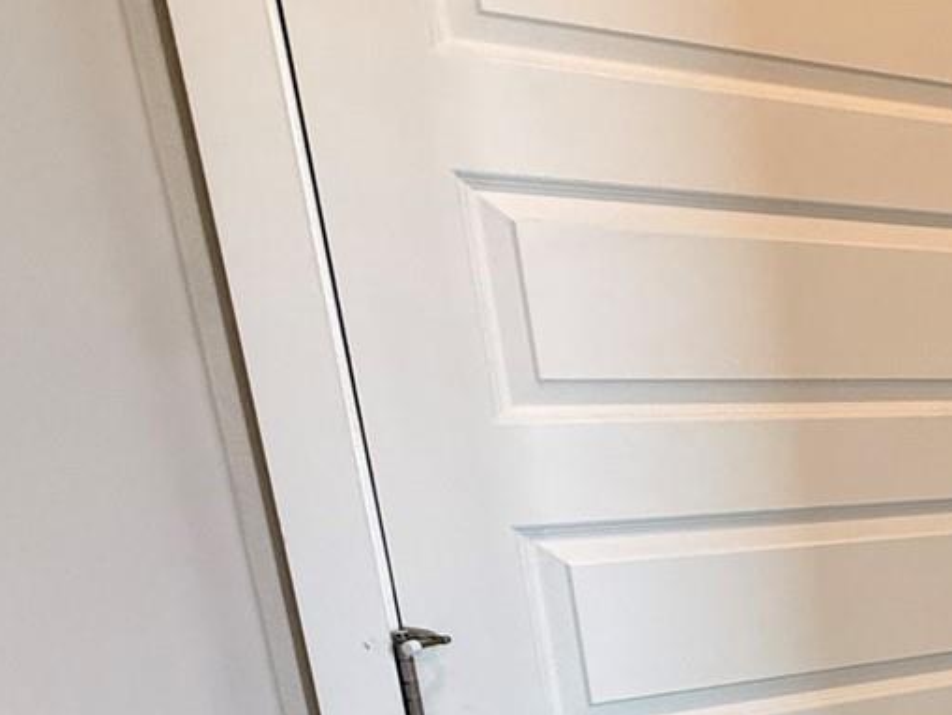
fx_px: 1210
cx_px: 1457
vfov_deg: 31.4
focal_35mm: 44
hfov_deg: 27.6
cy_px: 642
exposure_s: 1/120
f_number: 2.2
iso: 320
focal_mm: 2.22
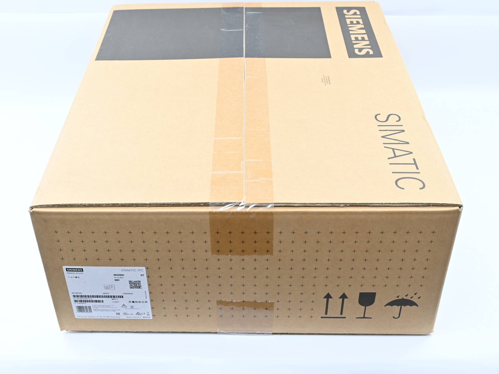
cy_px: 184
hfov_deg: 43.0
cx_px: 222
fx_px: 632
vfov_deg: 33.0
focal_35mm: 44
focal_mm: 26.5
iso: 500
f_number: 7.1
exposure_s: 1/40
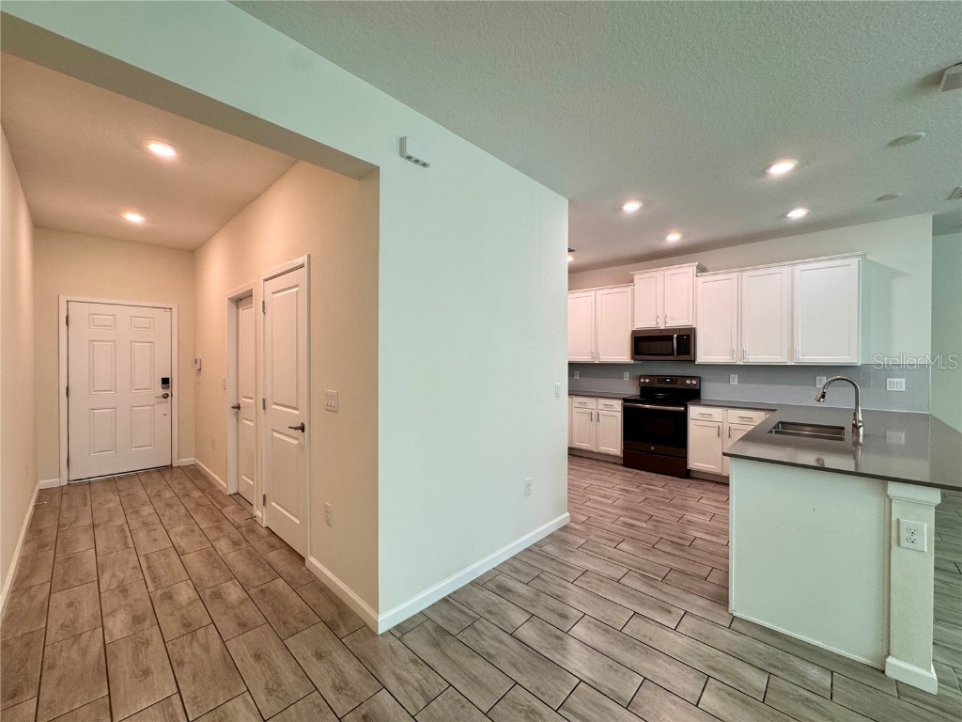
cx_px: 481
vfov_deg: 85.7
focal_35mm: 14
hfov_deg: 102.1
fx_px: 389
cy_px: 361
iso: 160
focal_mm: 2.22
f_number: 2.2
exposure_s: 1/60
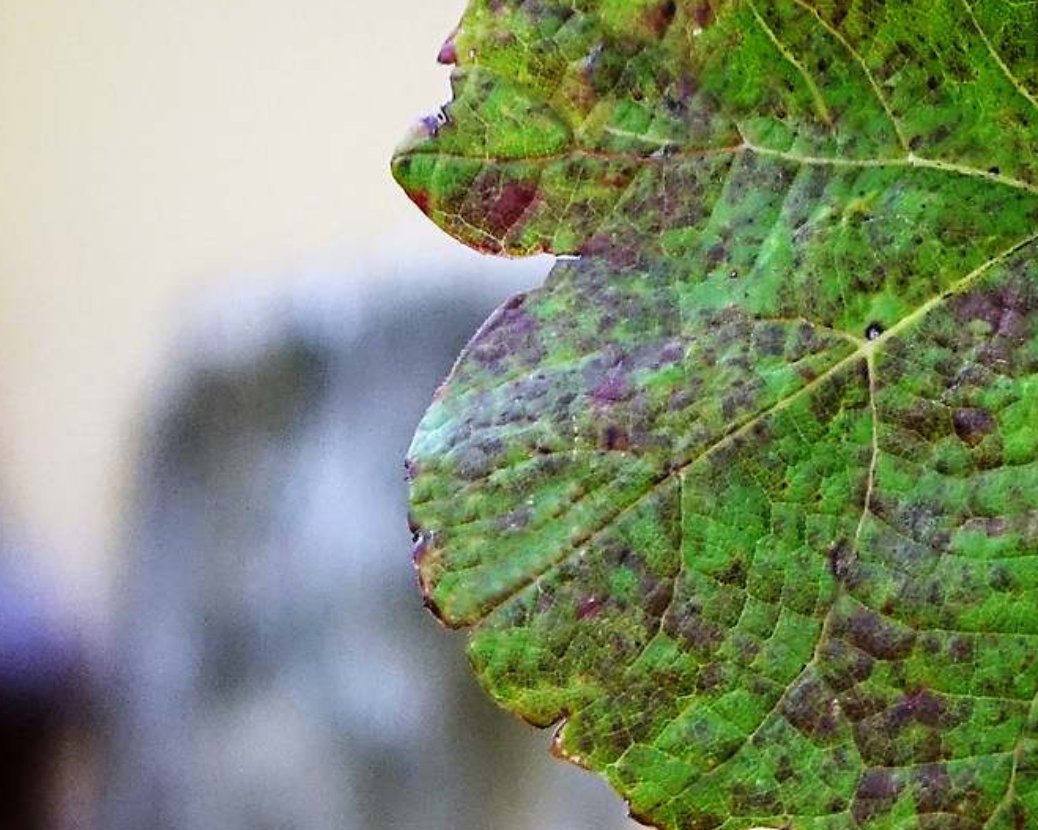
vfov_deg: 0.8
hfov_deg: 1.0
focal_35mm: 2003
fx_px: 61525
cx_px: 1566
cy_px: 335
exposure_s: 1/800
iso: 640
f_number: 4
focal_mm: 214.72
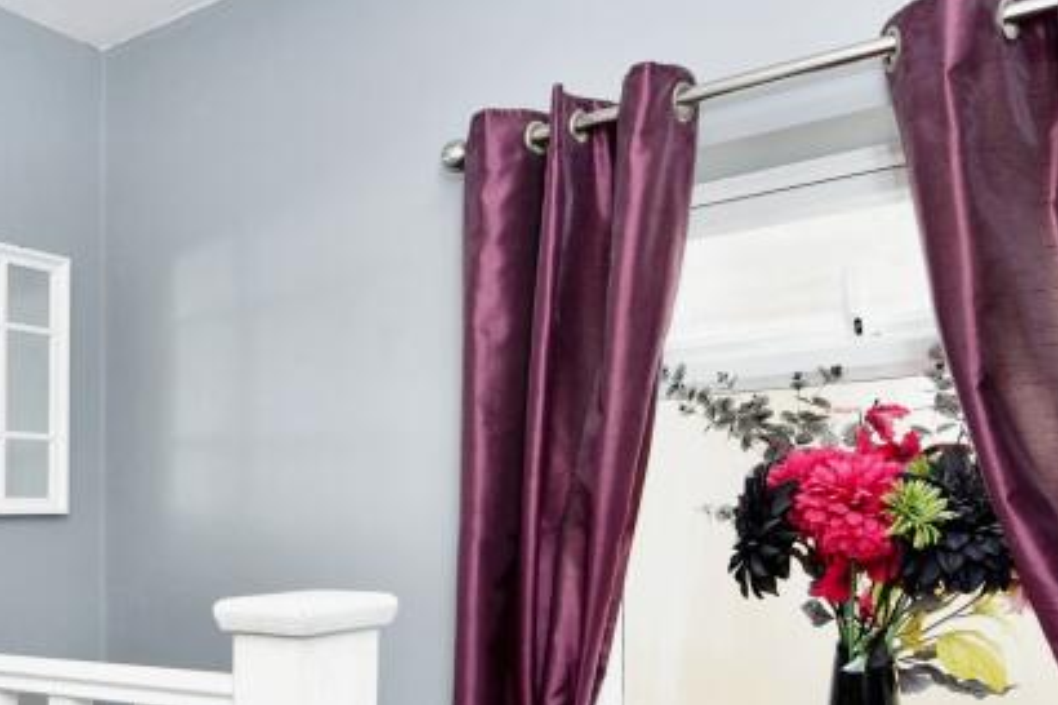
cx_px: 232
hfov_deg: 51.5
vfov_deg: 37.3
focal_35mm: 35
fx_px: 1028
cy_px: 488
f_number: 4.8
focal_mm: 14
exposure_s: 1/90
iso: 400
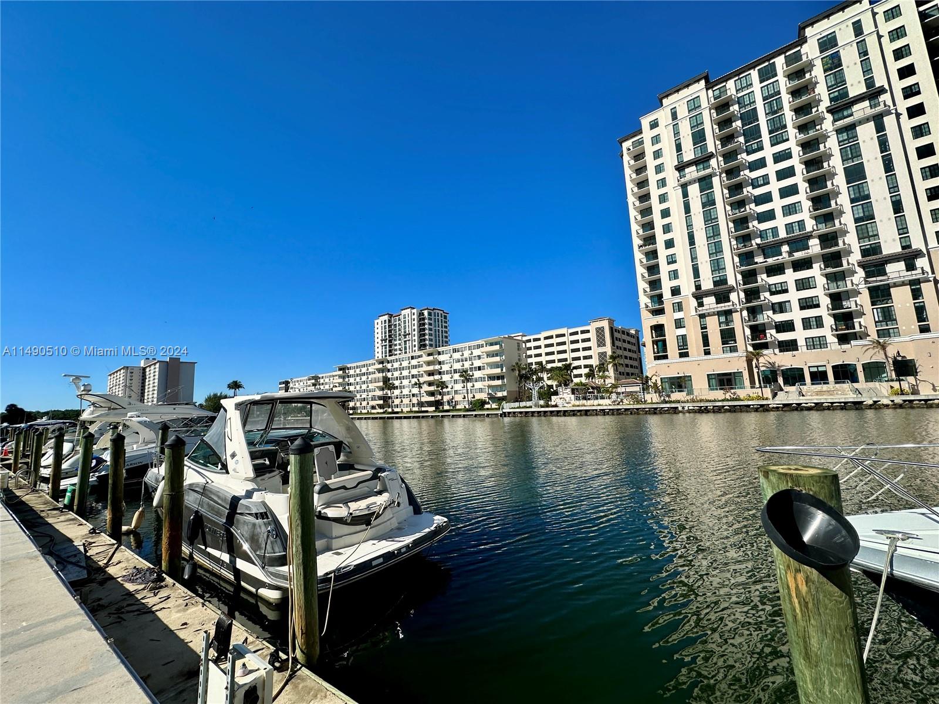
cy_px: 352
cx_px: 470
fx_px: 380
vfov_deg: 85.7
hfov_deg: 102.1
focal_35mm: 14
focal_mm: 2.22
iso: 40
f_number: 2.2
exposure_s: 1/2817
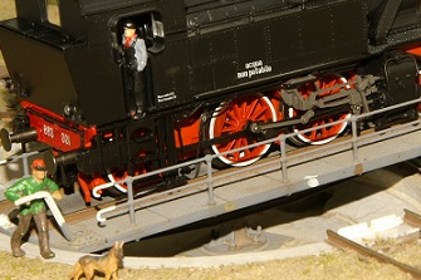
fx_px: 2478
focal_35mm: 212
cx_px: 287
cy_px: 63
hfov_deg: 9.7
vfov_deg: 6.5
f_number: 20
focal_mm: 70
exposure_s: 1/125
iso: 200
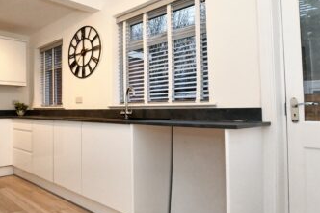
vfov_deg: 49.5
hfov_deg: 63.0
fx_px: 231
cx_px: 61
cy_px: 102
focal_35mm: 26
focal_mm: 15
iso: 6400
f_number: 10
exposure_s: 1/160
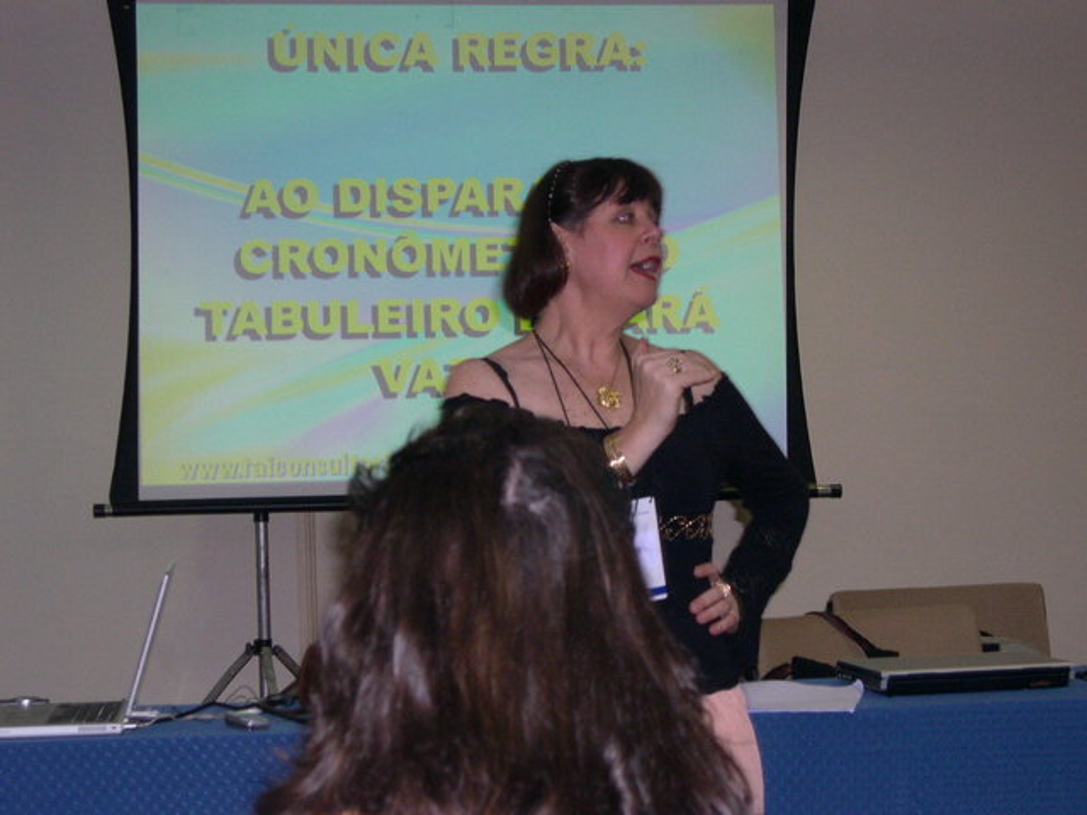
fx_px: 2418
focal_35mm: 77
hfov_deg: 25.3
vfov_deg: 19.1
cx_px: 544
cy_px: 408
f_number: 4
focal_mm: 16.3
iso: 400
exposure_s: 1/60
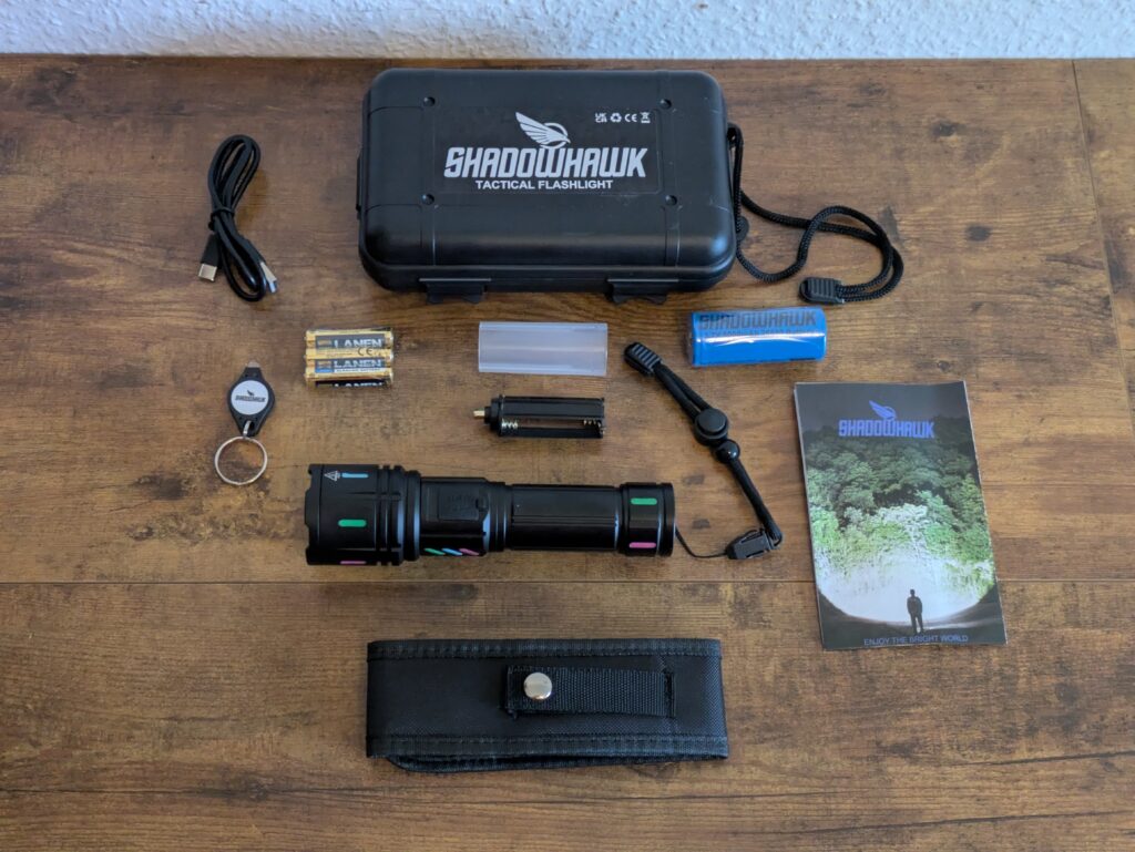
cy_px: 426
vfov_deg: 28.6
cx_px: 568
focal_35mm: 51
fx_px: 1673
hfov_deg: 37.5
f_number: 1.89
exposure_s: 1/16.7
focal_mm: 5.43
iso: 460
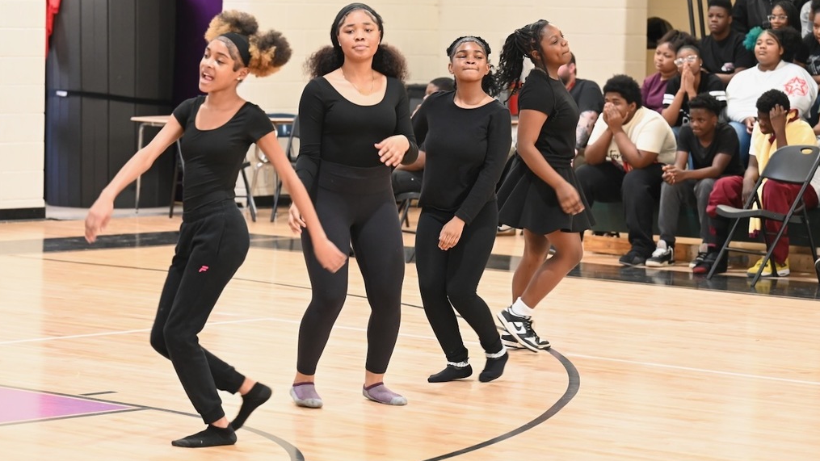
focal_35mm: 132
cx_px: 408
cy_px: 229
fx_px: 2870
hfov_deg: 16.3
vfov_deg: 9.2
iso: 5000
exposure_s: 1/200
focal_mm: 125
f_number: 5
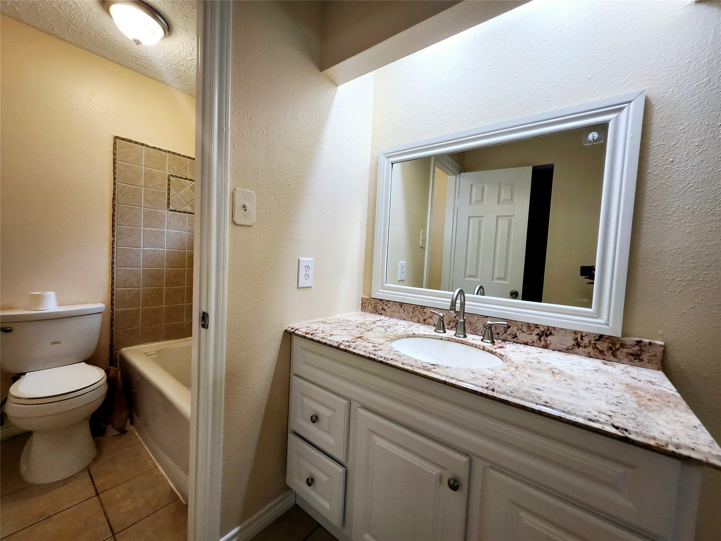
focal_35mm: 13
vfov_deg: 89.9
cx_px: 360
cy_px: 270
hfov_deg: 106.2
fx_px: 271
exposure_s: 1/60.2
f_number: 2.2
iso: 100
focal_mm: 1.74
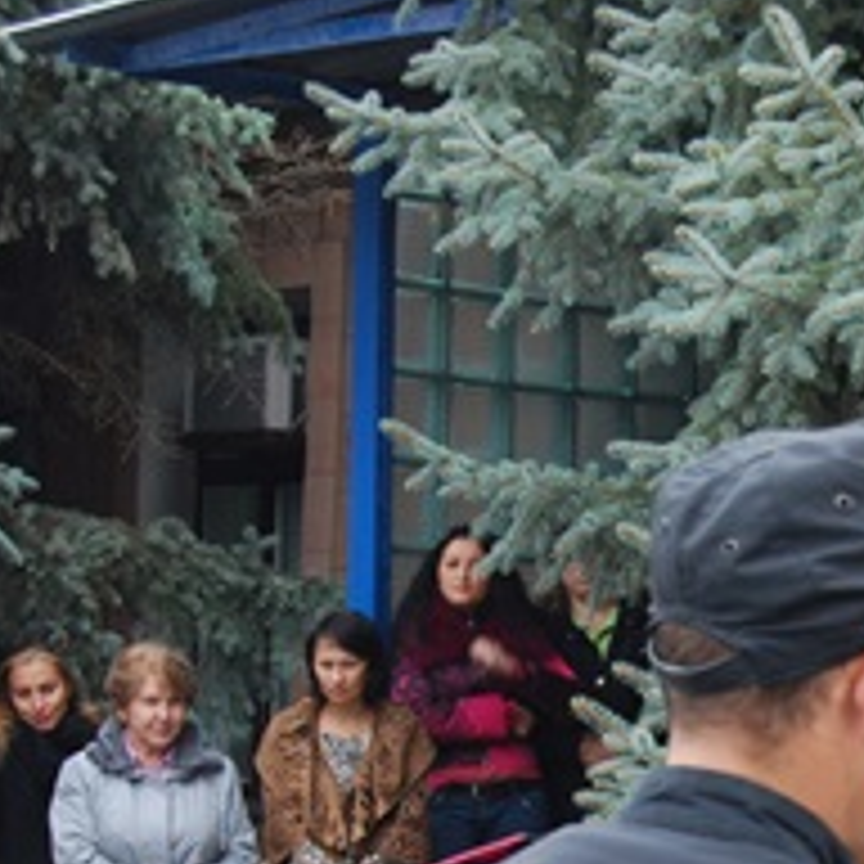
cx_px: 1048
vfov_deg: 11.4
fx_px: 4292
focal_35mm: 152
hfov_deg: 11.3
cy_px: 878
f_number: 7.1
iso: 200
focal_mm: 38
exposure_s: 1/60
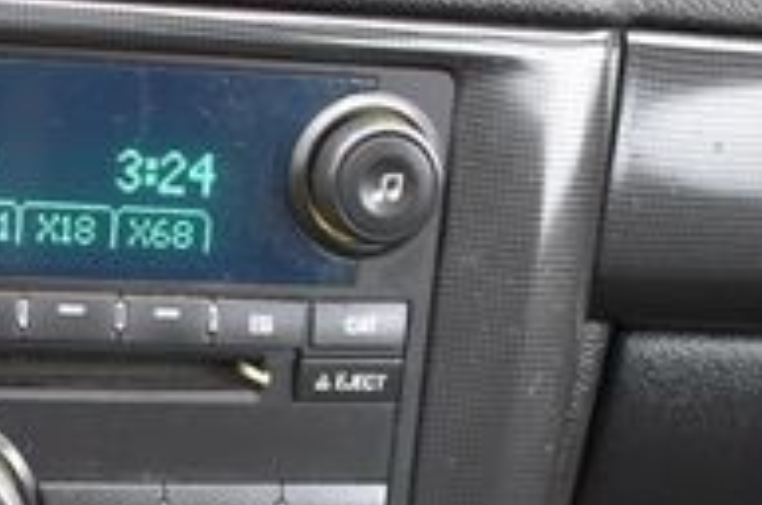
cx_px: 166
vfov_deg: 12.7
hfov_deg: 19.4
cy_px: 604
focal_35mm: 105
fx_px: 2212
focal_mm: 21
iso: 1600
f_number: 4
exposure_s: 1/15
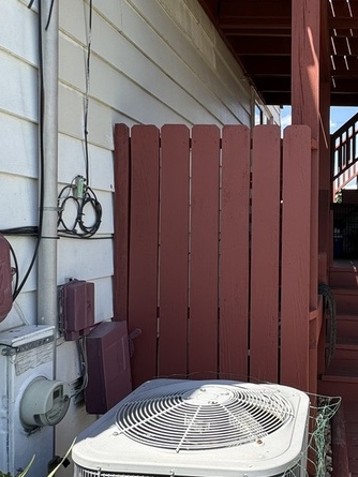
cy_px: 229
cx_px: 320
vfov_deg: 53.9
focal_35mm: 34
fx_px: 469
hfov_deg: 38.9
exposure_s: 1/307
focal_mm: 2.22
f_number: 2.2
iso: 40
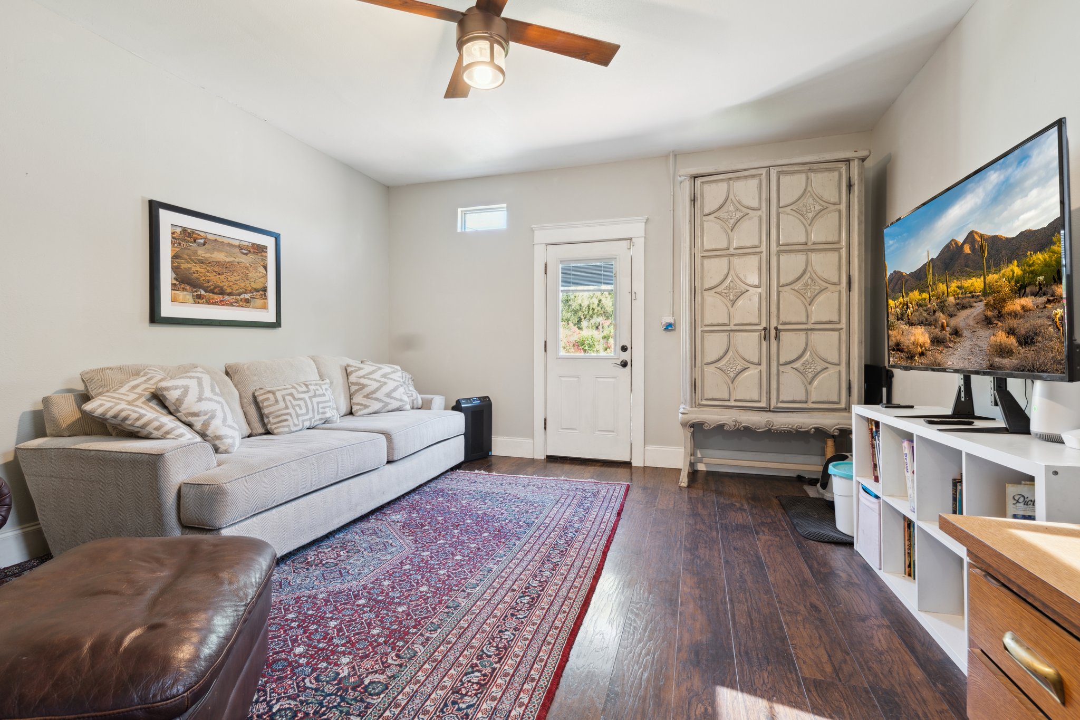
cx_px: 540
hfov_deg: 96.7
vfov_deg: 73.7
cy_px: 360
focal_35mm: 16
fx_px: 480
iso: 400
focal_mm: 16
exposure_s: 1/6
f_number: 8
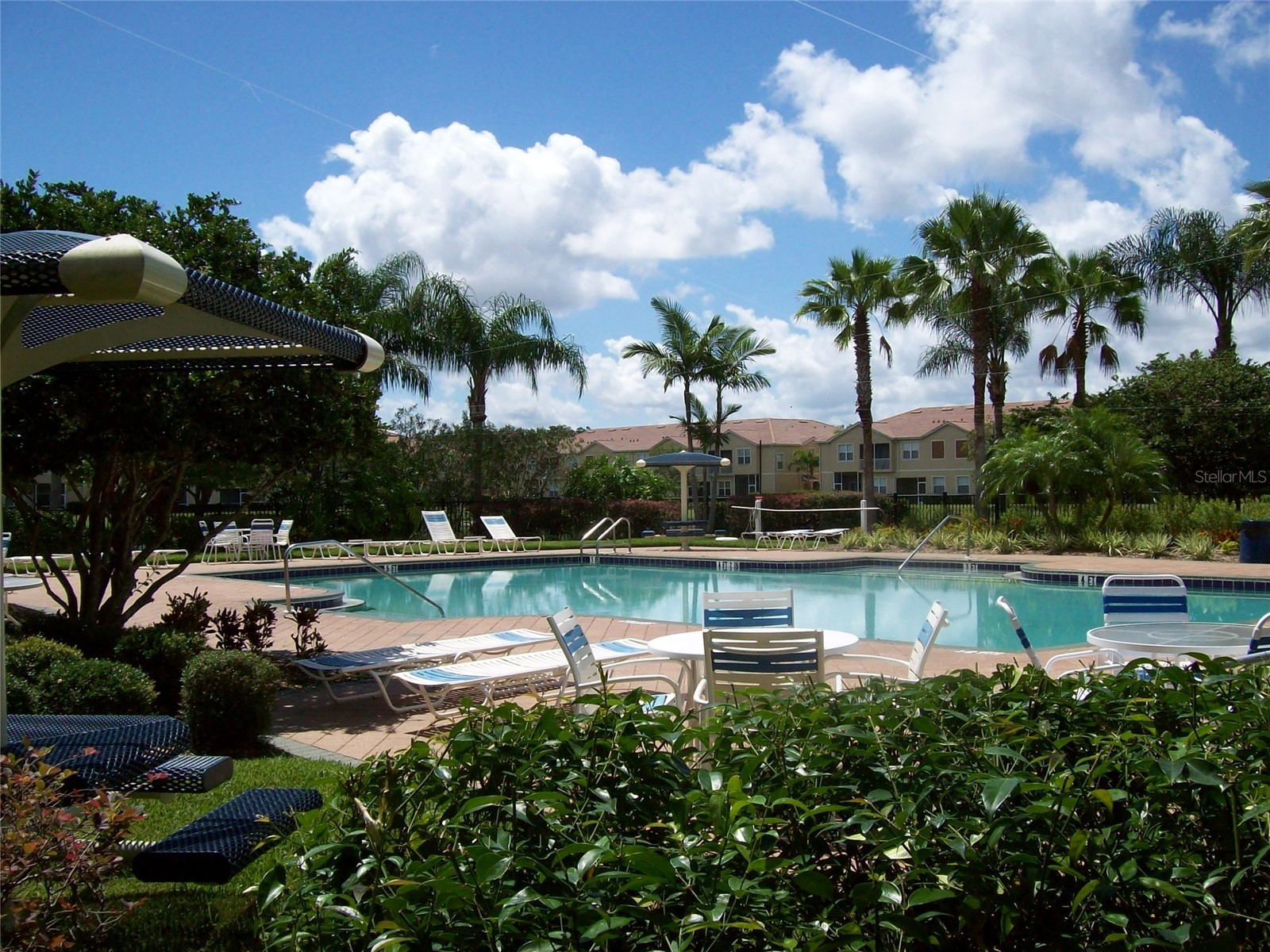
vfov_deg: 39.7
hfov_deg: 51.4
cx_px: 635
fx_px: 1321
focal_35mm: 36
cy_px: 476
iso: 80
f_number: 4.8
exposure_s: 1/882
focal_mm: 6
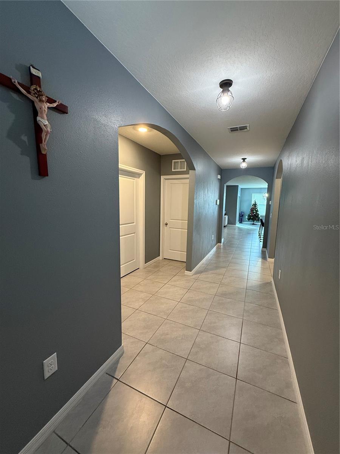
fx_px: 183
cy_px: 227
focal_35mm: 14
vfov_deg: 102.1
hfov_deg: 85.7
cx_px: 170
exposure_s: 1/60
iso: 400
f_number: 2.2
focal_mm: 2.22
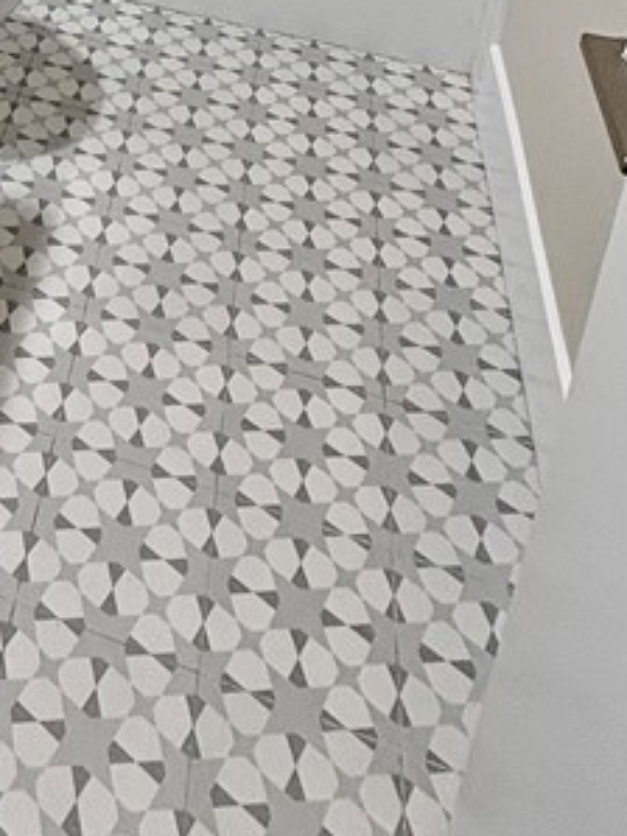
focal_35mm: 48
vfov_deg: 28.8
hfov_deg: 27.4
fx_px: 1160
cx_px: -81
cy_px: -352
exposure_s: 1/60
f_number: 2.2
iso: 200
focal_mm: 2.22
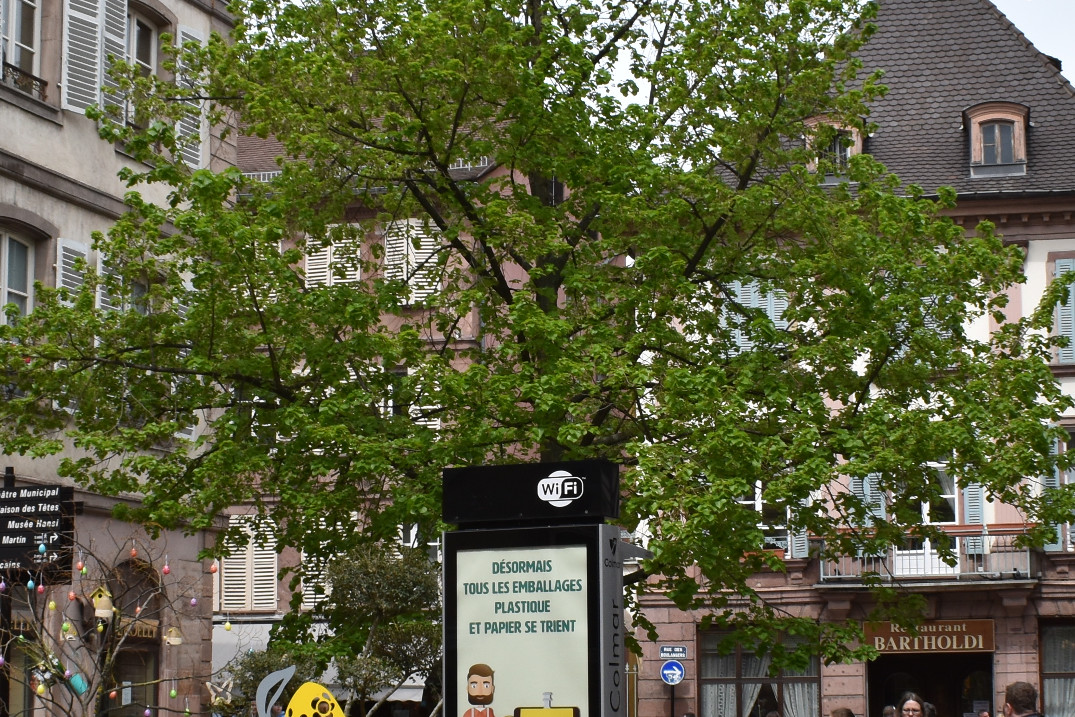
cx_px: 610
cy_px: 422
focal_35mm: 70
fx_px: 2090
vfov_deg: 19.4
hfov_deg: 28.8
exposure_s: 1/400
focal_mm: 18
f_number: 10
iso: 200
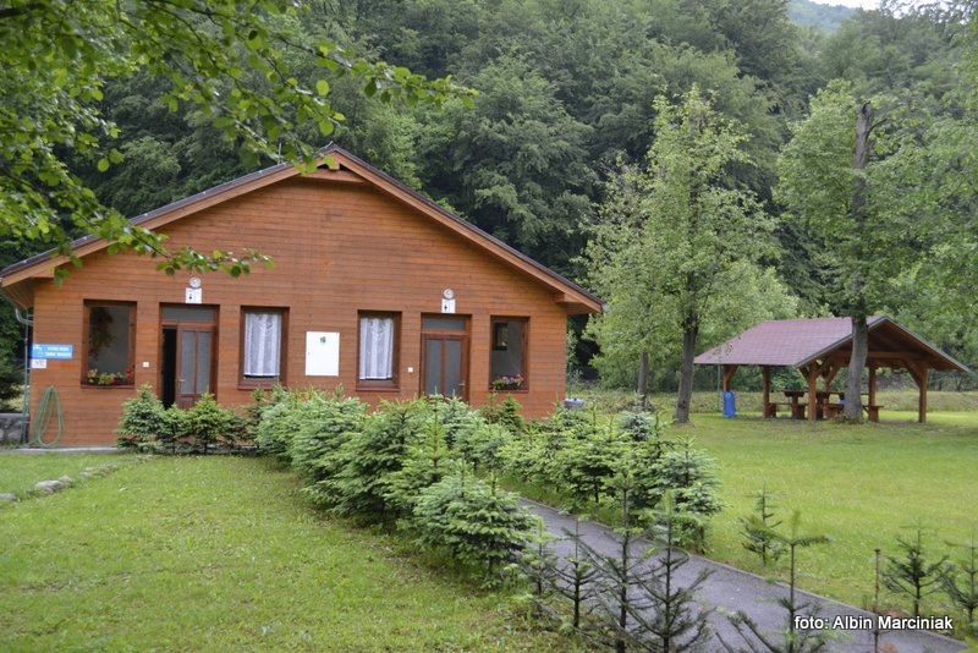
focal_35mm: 39
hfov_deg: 49.5
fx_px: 1060
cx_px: 489
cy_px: 326
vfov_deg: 34.2
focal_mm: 26
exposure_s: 1/125
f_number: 5.6
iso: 320
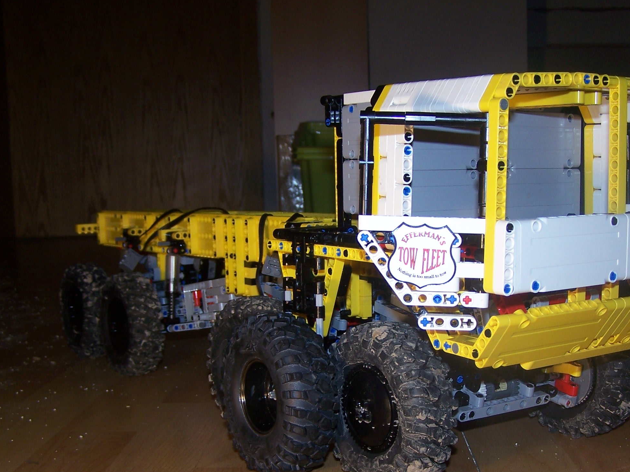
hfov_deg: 38.0
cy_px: 306
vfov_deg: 28.9
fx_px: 910
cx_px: 386
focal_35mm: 50
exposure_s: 1/60
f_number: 2.8
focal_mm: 6.3
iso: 80
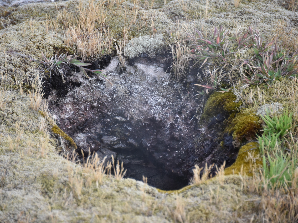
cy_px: 112
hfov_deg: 8.7
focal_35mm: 228
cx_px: 140
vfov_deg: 6.5
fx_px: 1962
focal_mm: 210
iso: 1600
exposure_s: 1/500
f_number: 5.6
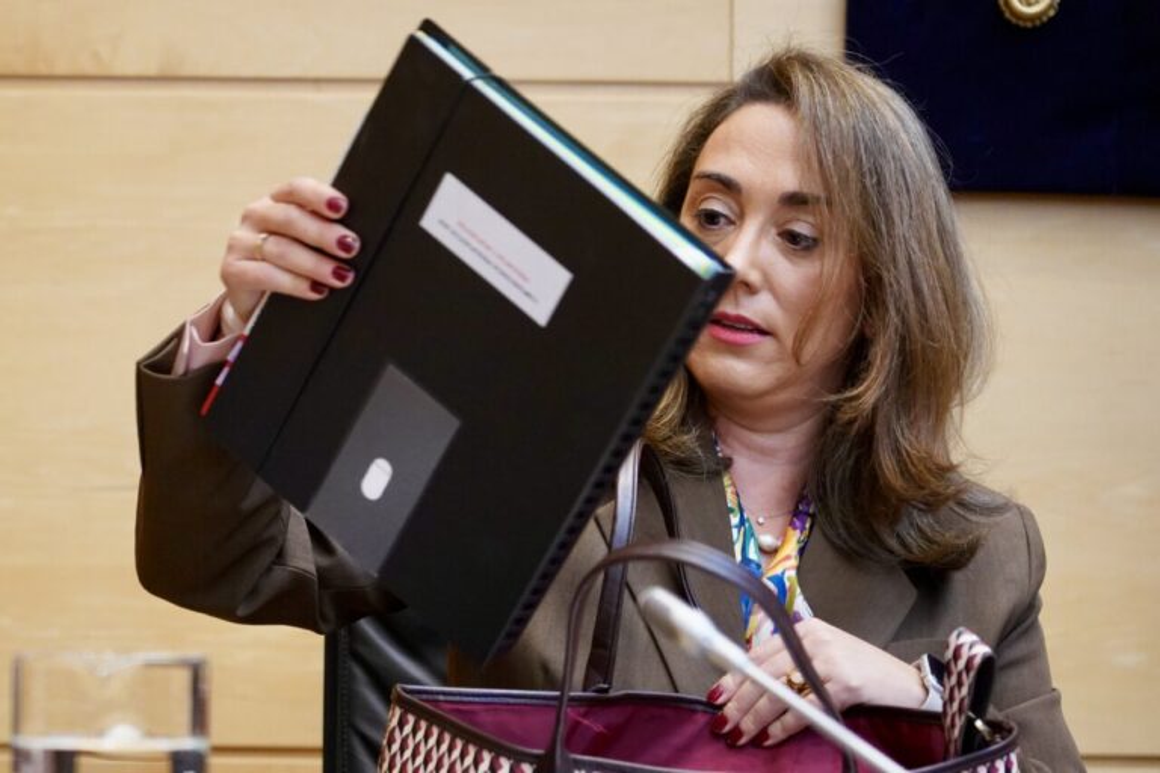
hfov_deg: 19.5
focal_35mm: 105
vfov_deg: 13.0
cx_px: 580
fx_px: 3383
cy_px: 386
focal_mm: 105
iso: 6400
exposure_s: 1/320
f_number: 4
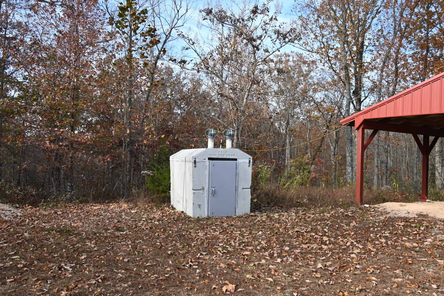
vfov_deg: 43.6
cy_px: 148
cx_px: 222
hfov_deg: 62.0
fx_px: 370
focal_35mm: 30
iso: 140
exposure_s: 1/250
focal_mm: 20
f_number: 5.6
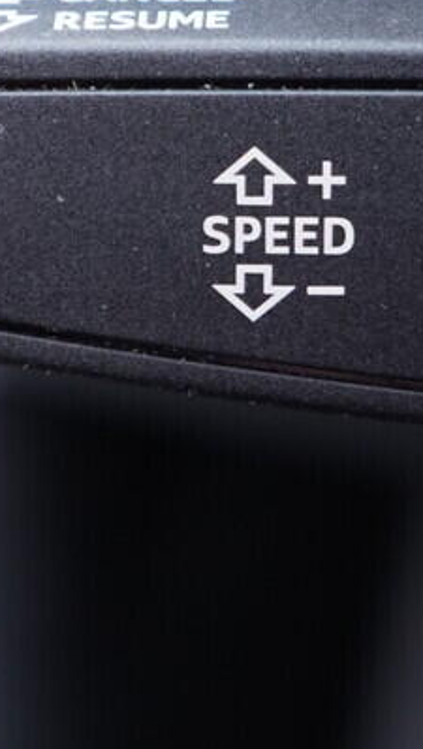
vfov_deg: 15.6
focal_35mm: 136
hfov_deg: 8.9
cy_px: 124
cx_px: 218
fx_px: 2707
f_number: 2.8
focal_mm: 24
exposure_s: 1/40
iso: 400
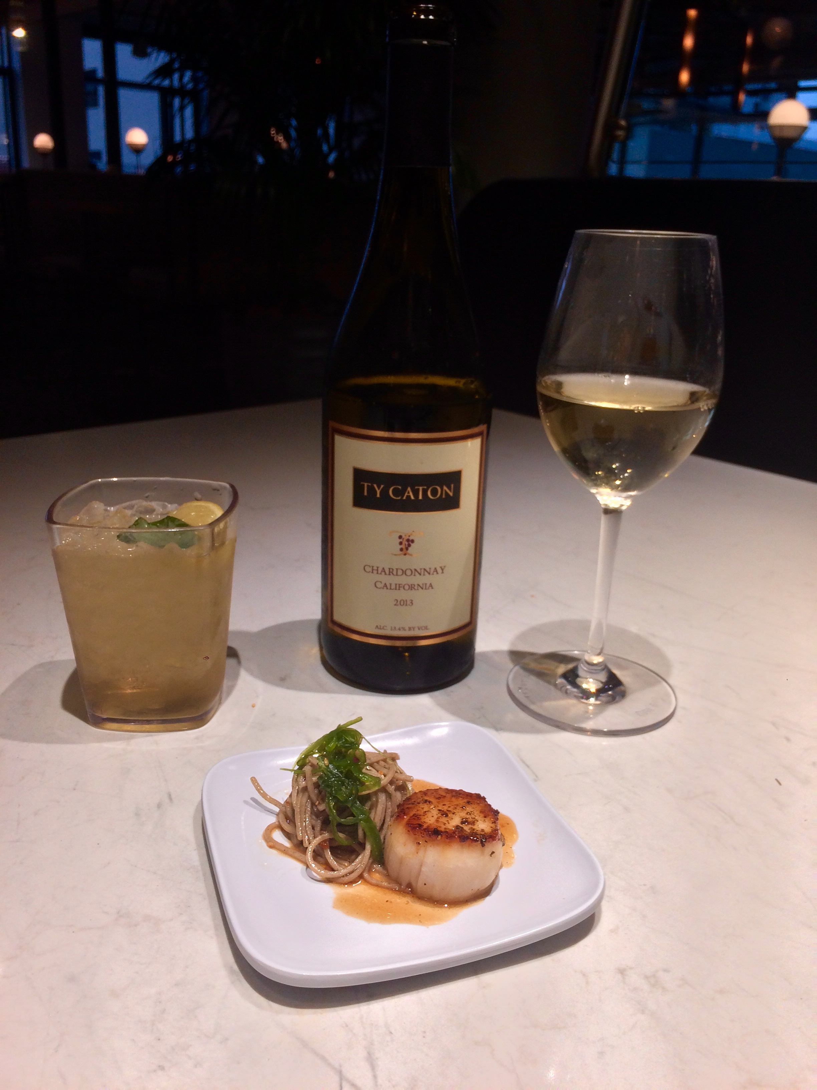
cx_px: 408
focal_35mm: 29
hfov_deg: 48.2
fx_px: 913
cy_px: 545
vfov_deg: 61.7
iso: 32
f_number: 2.2
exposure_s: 1/136
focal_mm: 4.15
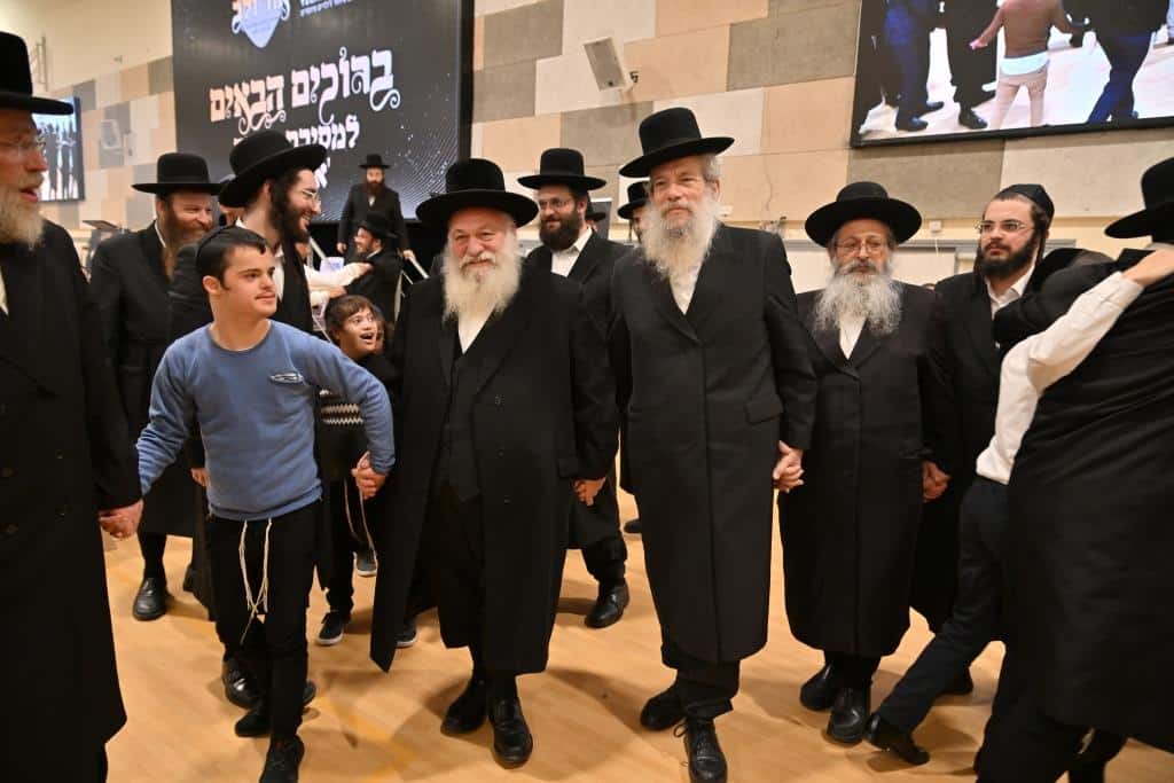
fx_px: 783
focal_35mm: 24
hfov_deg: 73.7
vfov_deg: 53.1
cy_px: 392
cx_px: 587
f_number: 4
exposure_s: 1/160
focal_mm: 24
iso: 500
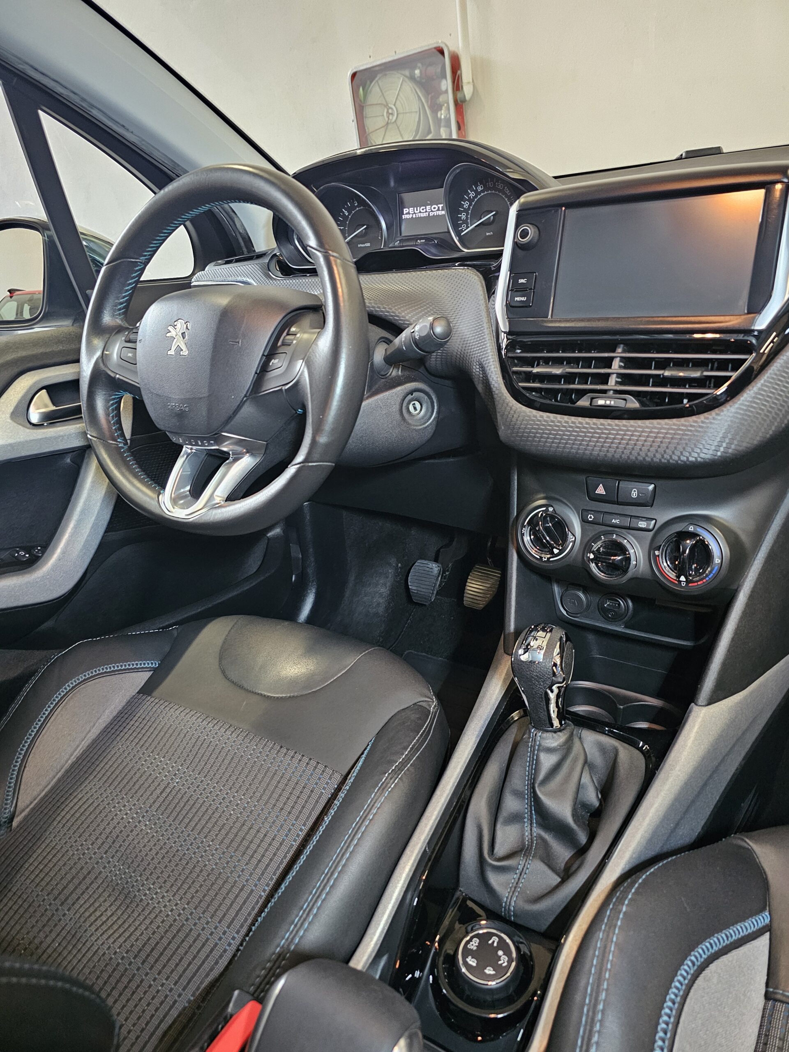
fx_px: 699
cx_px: 394
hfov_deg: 58.9
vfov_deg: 73.9
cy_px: 526
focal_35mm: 23
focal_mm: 6.3
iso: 1000
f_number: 1.7
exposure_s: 1/25
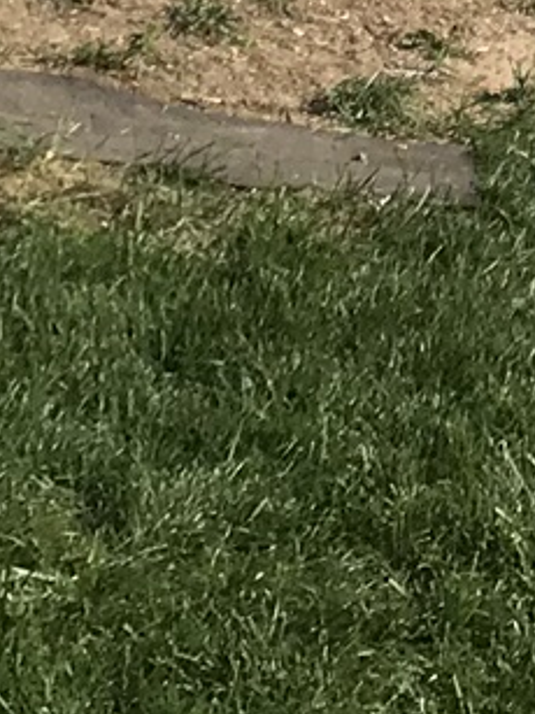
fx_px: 3856
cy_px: -1309
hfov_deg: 7.9
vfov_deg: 8.9
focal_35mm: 187
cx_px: 435
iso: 20
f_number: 1.8
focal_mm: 3.99
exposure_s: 1/2817
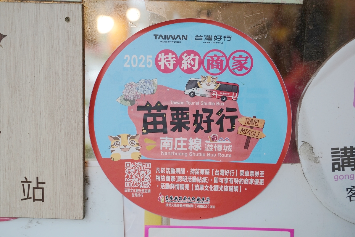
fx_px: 424
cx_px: 178
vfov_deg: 31.2
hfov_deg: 45.4
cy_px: 118
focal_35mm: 43
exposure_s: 1/160
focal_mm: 43
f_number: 4
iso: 1000
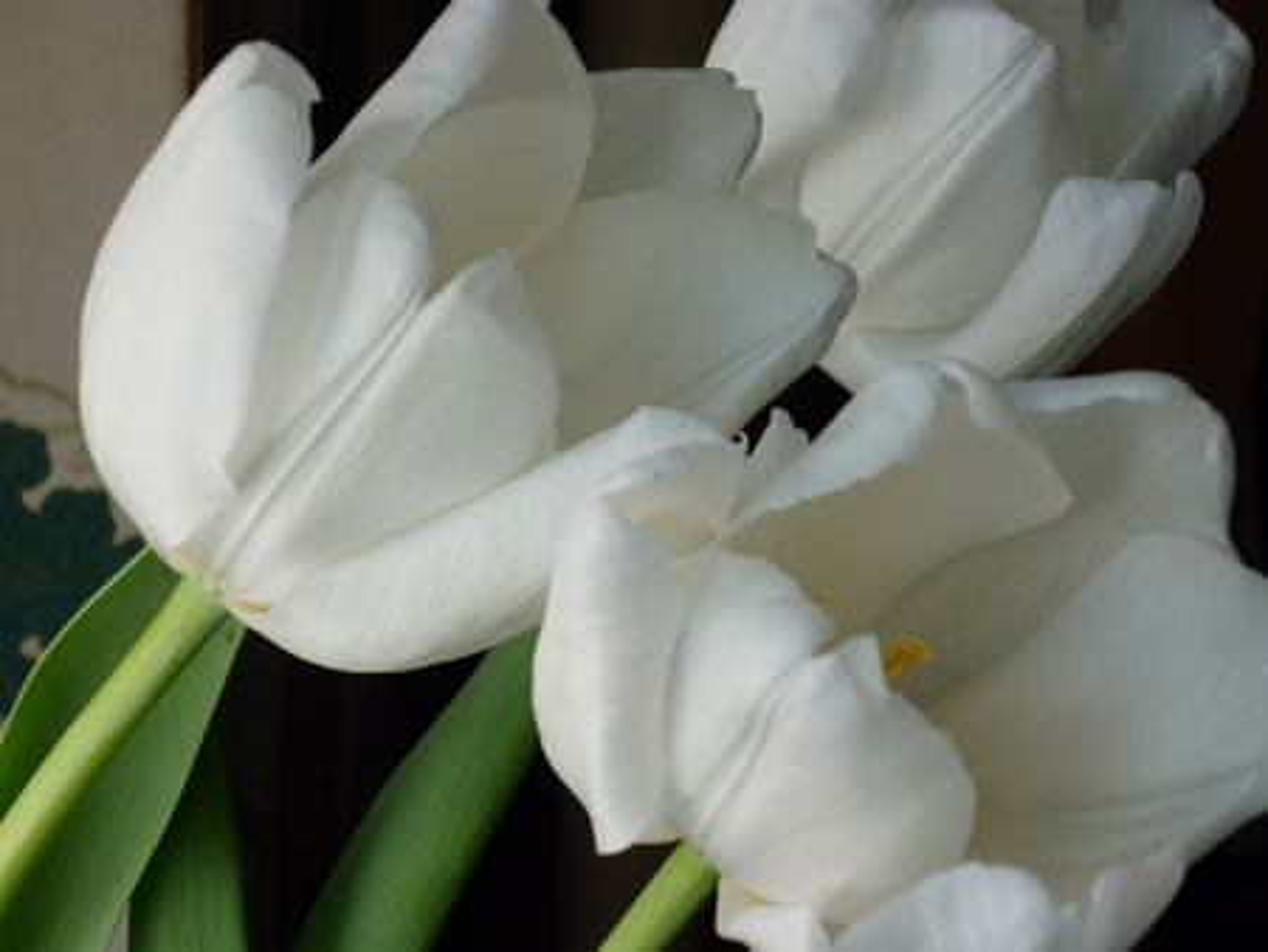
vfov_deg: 12.0
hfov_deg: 15.9
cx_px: 634
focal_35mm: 124
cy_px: 476
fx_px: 4545
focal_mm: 20.6
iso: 250
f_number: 5.6
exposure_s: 1/125
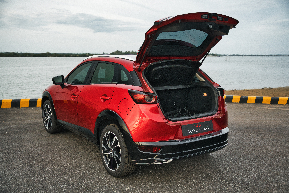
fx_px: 291
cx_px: 144
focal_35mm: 36
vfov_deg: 36.6
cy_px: 96
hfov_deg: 52.8
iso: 1250
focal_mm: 36.3
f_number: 4
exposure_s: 1/125
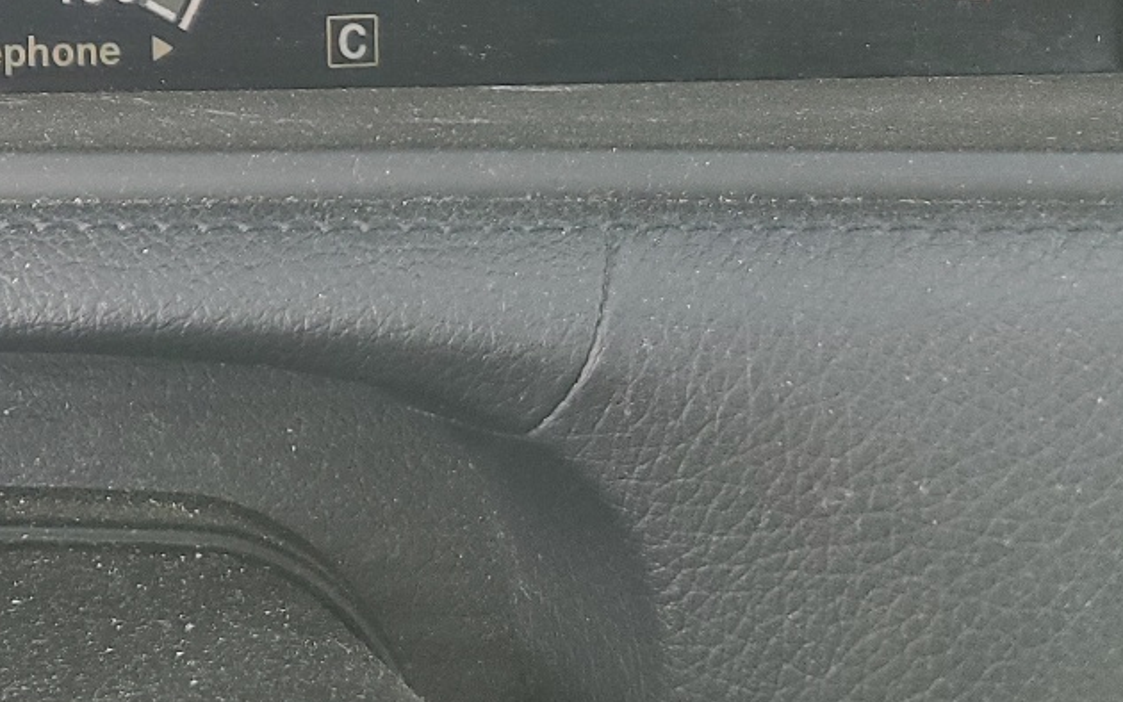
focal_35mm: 70
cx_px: -258
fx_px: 2143
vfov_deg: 16.9
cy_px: -346
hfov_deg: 25.9
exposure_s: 1/120
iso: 67
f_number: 1.5
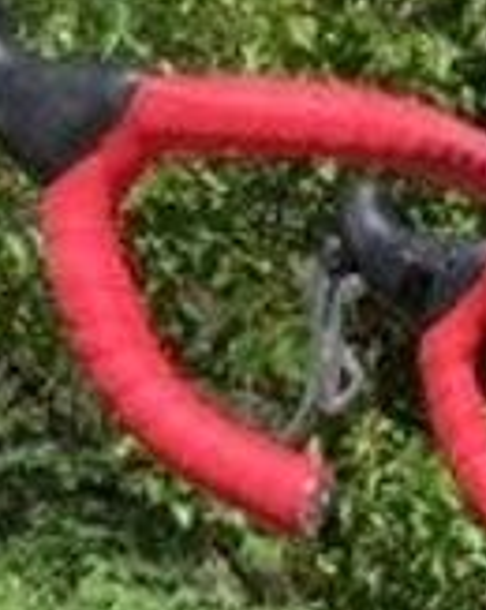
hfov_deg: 7.9
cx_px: 1368
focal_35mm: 174
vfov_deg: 10.3
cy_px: 1198
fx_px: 3134
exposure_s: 1/999
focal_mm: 4.15
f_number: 2.2
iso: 25
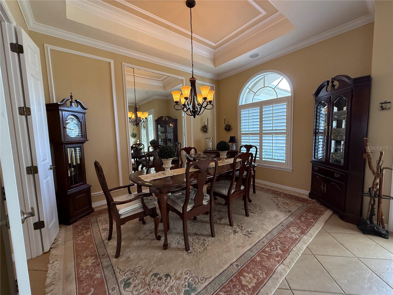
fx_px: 159
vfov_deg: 85.7
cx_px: 196
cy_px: 148
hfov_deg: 102.1
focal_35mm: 14
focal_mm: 2.22
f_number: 2.2
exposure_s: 1/120
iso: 400
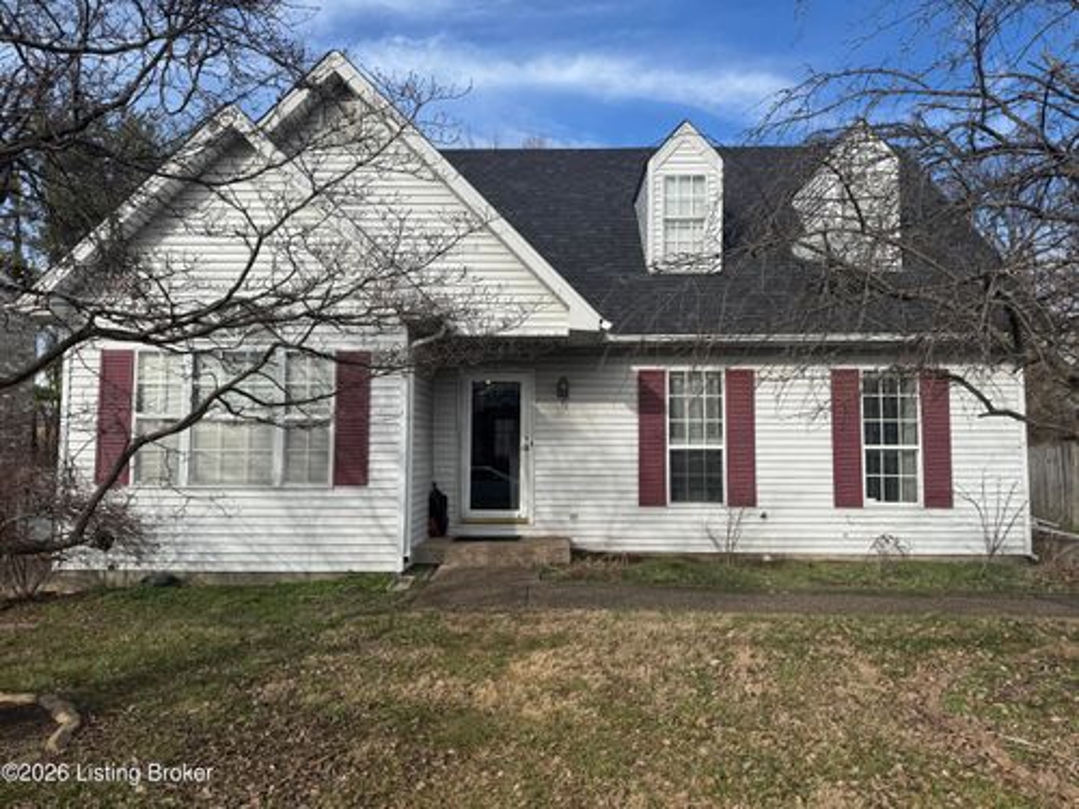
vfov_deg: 56.8
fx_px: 748
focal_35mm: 24
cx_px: 540
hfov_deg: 71.6
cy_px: 404
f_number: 1.78
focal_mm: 6.76
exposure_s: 1/3597
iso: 80
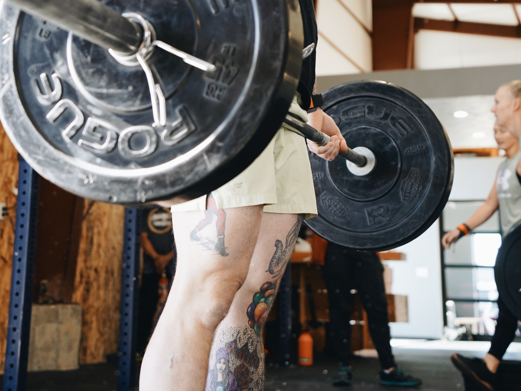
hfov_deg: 27.4
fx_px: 1069
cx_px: 260
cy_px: 67
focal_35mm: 71
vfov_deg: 20.4
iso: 800
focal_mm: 49
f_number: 4
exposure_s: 1/160
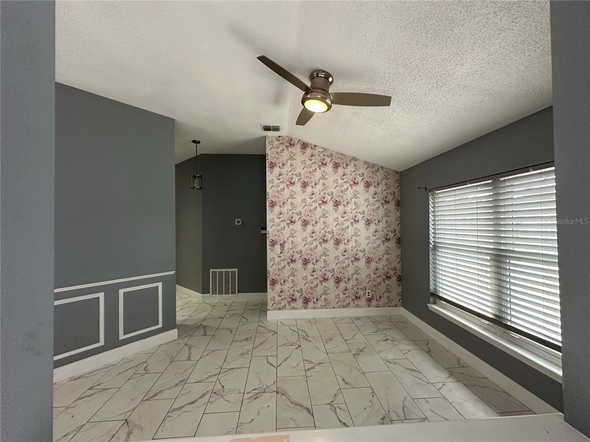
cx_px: 295
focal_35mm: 14
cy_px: 221
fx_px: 239
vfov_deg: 85.7
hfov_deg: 102.1
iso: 250
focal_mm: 2.22
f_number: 2.2
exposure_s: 1/60
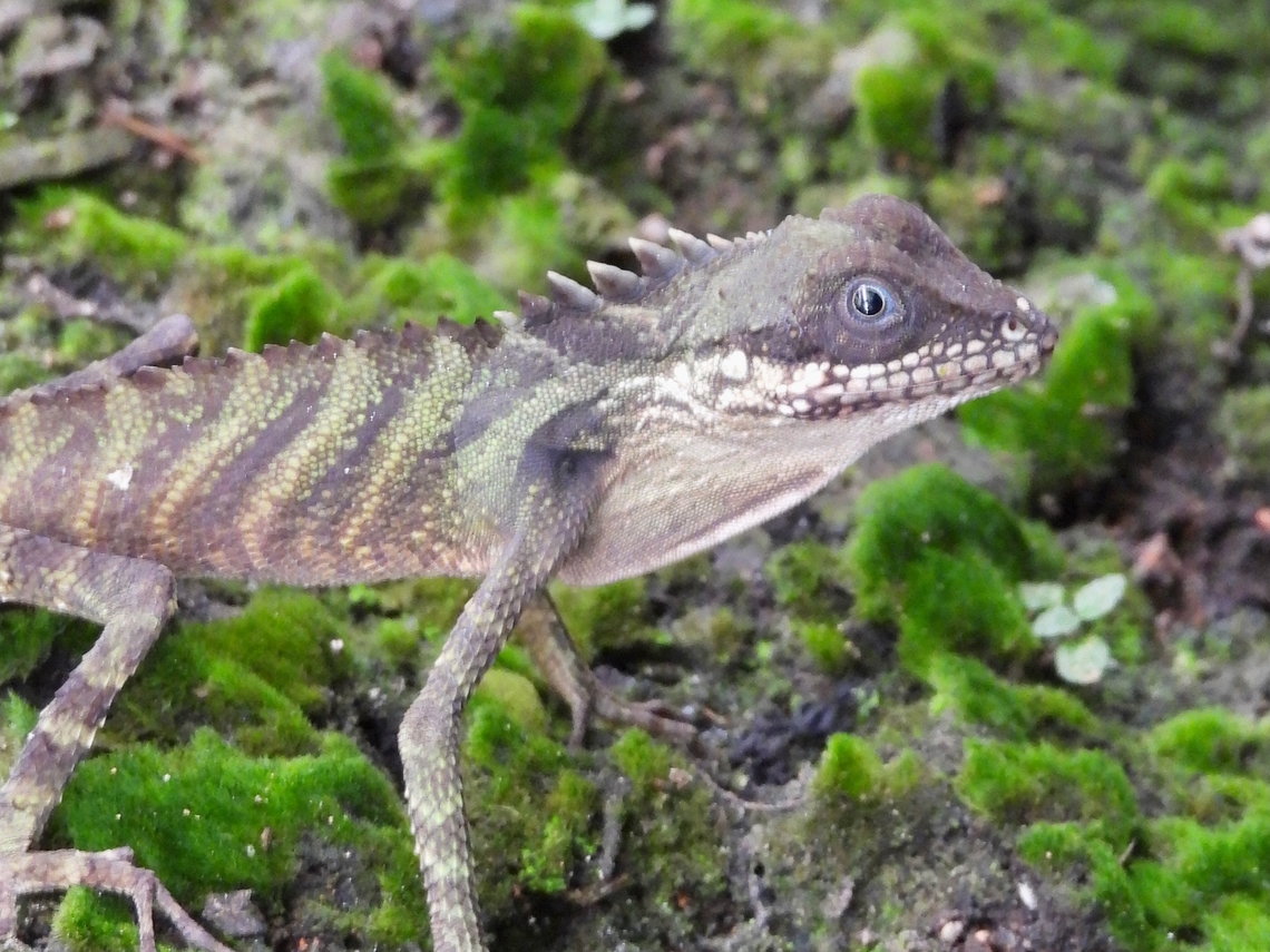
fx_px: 20179
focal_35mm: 550
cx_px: 635
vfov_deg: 2.7
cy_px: 476
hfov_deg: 3.6
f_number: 5
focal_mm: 98.1
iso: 900
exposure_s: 1/20
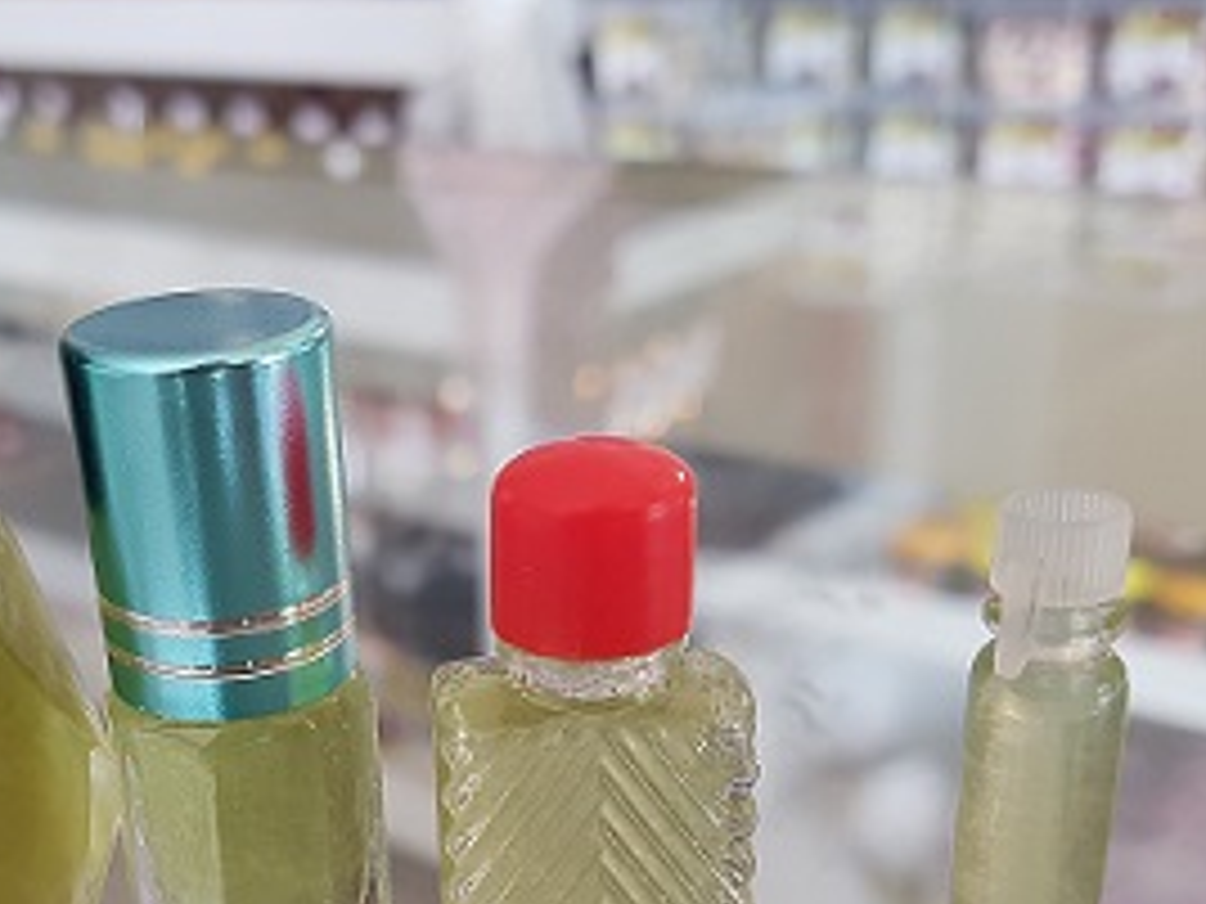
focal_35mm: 47
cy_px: 729
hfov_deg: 39.8
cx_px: 369
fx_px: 1637
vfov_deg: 30.1
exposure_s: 1/50
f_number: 1.7
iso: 80
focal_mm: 4.2
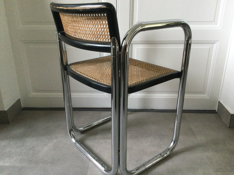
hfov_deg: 58.4
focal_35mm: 31
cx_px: 117
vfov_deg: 45.4
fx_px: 210
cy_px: 88
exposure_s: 1/25
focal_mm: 3.3
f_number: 2.4
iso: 200
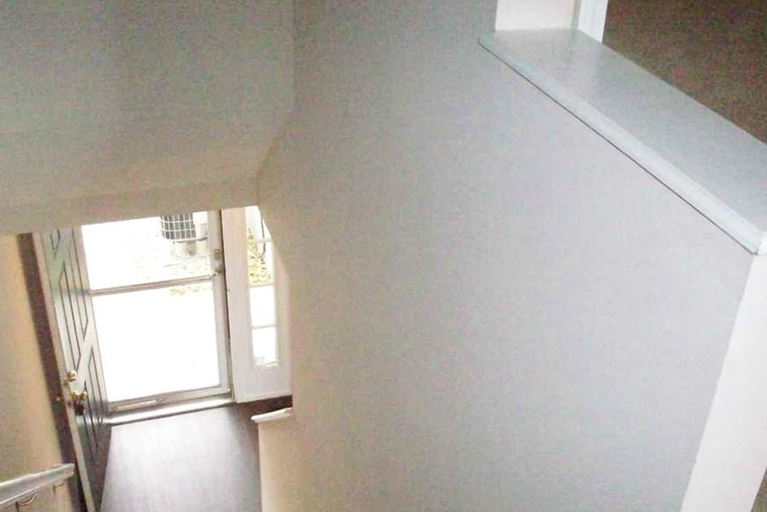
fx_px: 959
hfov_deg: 43.6
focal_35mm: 45
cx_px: 401
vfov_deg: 29.8
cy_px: 304
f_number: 2.8
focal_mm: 6.2
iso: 800
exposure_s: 1/128
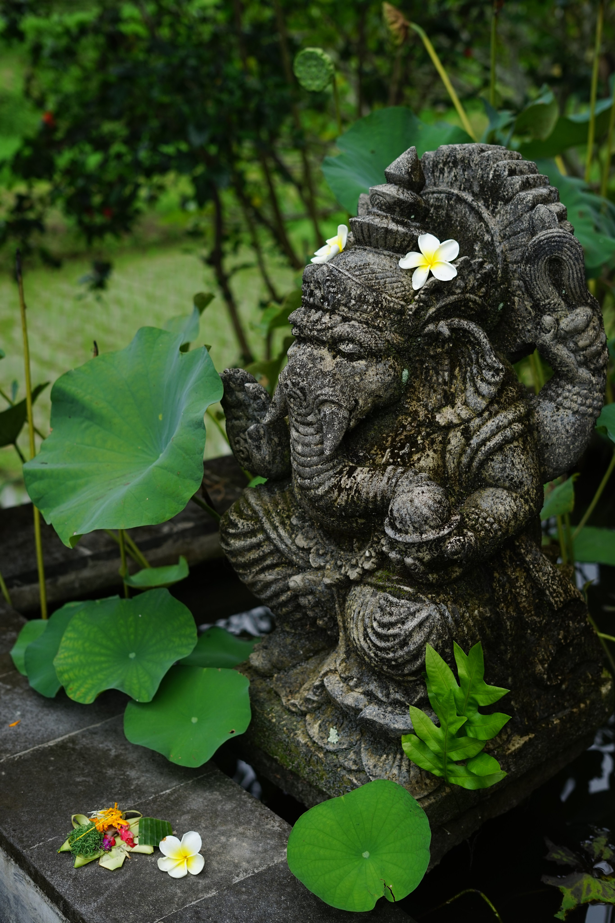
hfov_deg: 27.0
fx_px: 1281
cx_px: 308
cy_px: 462
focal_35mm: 50
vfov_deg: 39.6
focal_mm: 50
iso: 100
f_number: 3.5
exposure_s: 1/400
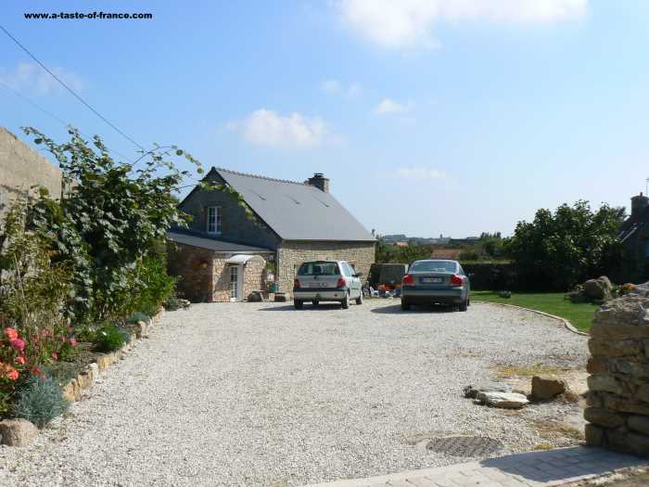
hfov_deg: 51.4
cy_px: 244
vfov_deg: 39.7
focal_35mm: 36
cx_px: 324
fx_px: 675
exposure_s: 1/400
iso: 80
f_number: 7.1
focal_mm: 6
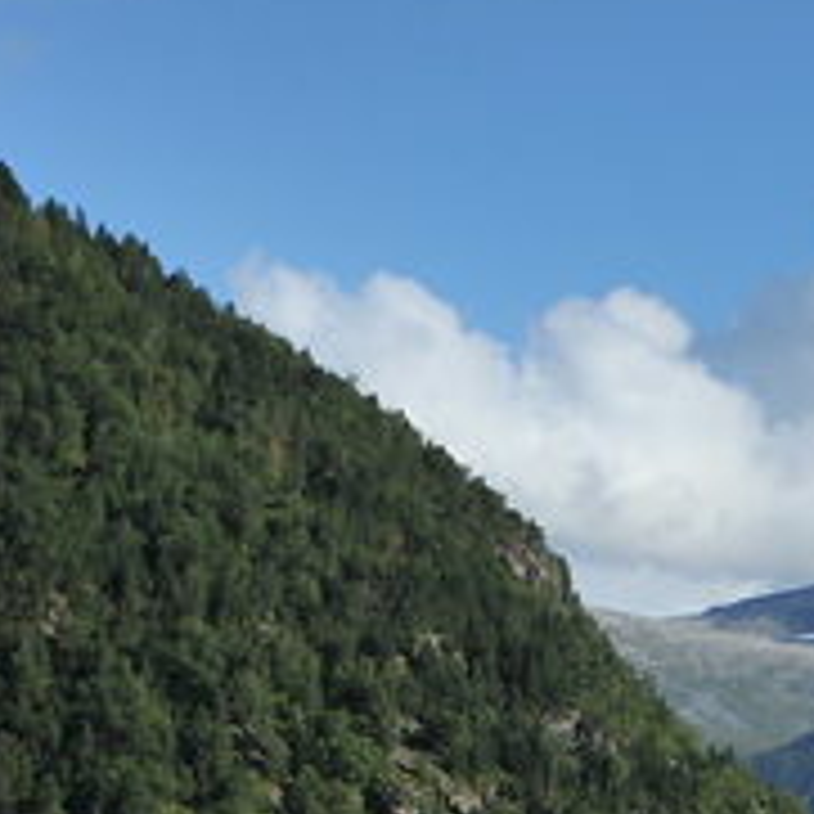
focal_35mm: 160
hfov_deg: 10.6
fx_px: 4257
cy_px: 792
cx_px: 1115
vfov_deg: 10.8
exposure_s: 1/1000
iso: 200
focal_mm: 38
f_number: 4.2
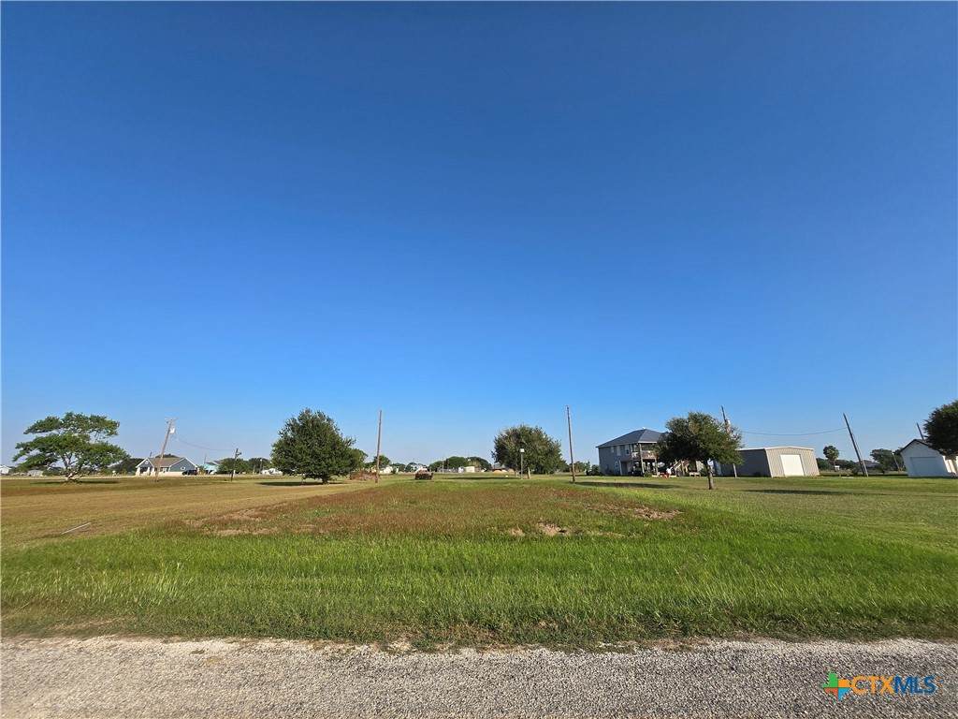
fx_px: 360
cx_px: 479
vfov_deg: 89.9
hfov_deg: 106.2
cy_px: 360
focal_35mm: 13
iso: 25
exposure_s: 1/1238
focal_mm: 1.7
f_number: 2.2
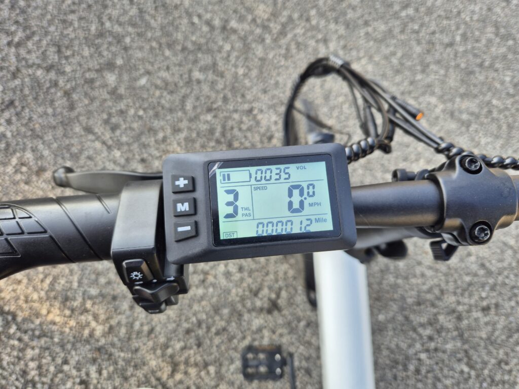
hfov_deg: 73.9
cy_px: 194
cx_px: 260
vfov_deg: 58.9
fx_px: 345
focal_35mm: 23
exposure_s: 1/248
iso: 25
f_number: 1.8
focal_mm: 5.4
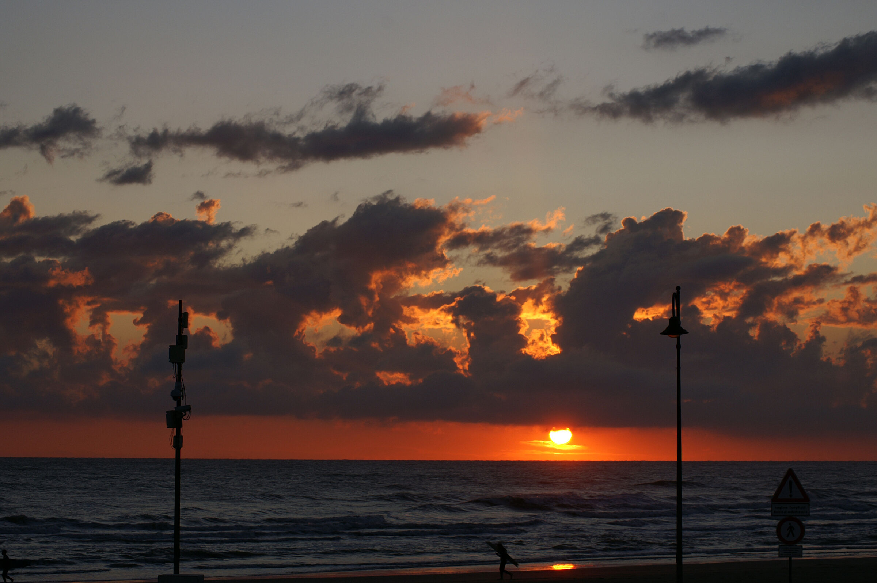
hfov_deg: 27.0
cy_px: 292
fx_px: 1826
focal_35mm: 75
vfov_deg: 18.2
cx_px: 438
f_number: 10
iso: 100
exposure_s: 1/160
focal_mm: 50
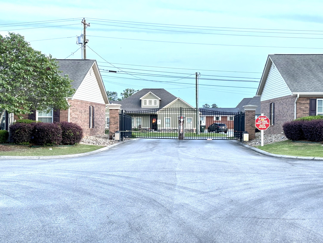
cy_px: 122
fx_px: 485
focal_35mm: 52
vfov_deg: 28.0
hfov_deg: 36.8
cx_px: 162
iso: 160
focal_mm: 5.96
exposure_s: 1/45
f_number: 1.6
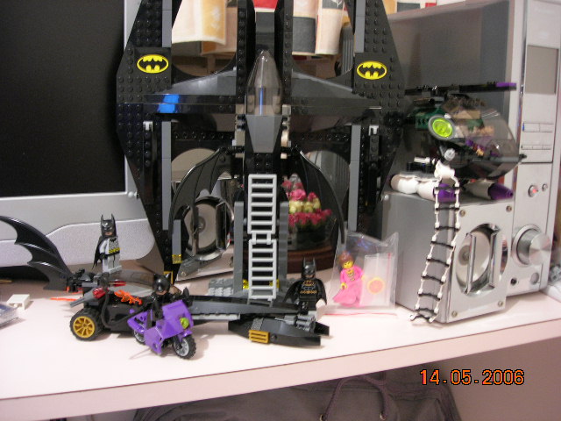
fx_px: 616
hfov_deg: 49.0
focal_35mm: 38
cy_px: 210
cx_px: 280
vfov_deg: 37.7
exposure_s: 1/3.9
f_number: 2.8
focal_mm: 7.8
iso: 200
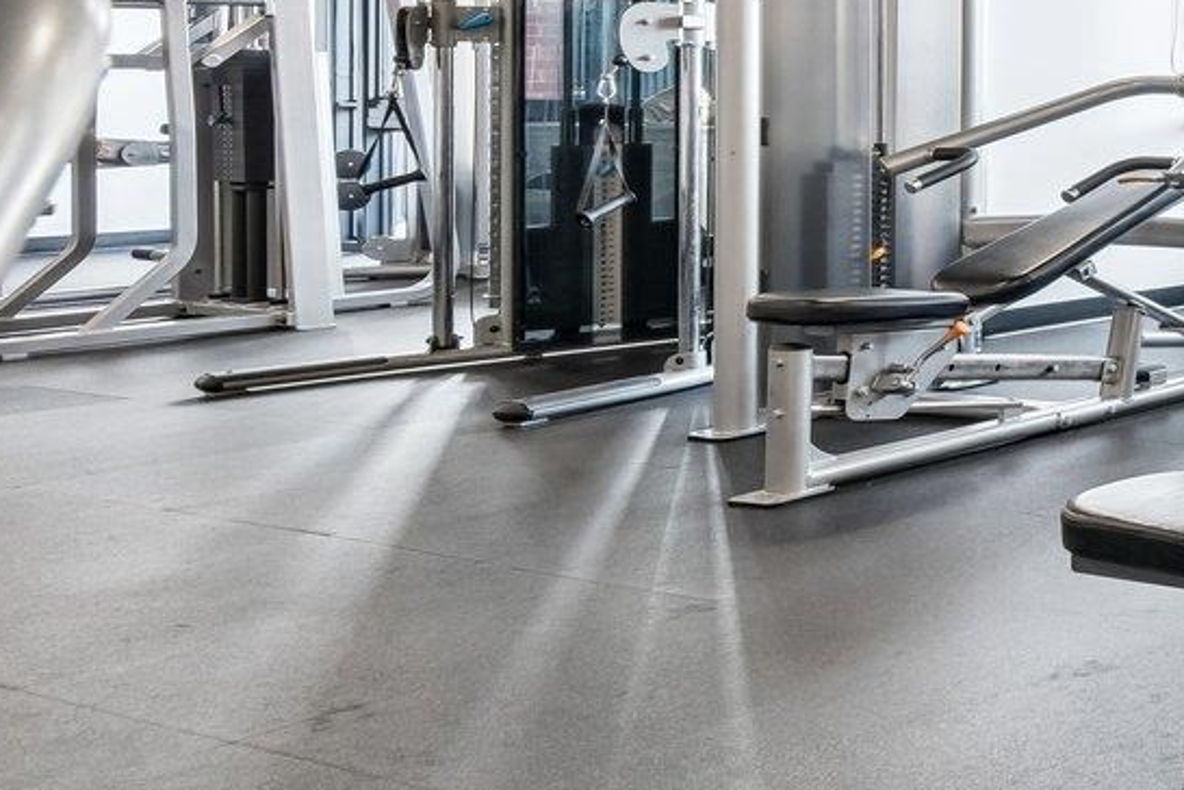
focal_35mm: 45
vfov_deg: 28.7
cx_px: 2054
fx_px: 1480
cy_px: 81
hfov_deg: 23.8
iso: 500
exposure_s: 1/8
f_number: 8
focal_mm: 8
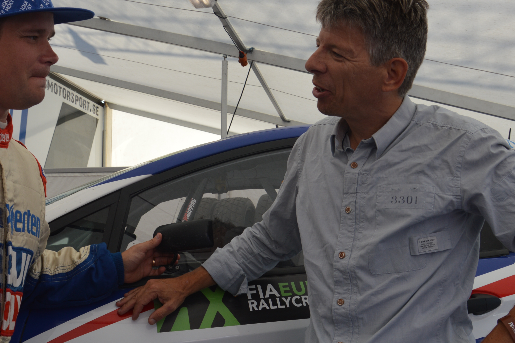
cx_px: 221
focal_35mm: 44
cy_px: 165
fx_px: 629
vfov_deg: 30.5
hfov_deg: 44.4
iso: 100
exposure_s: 1/160
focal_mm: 18
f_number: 6.3
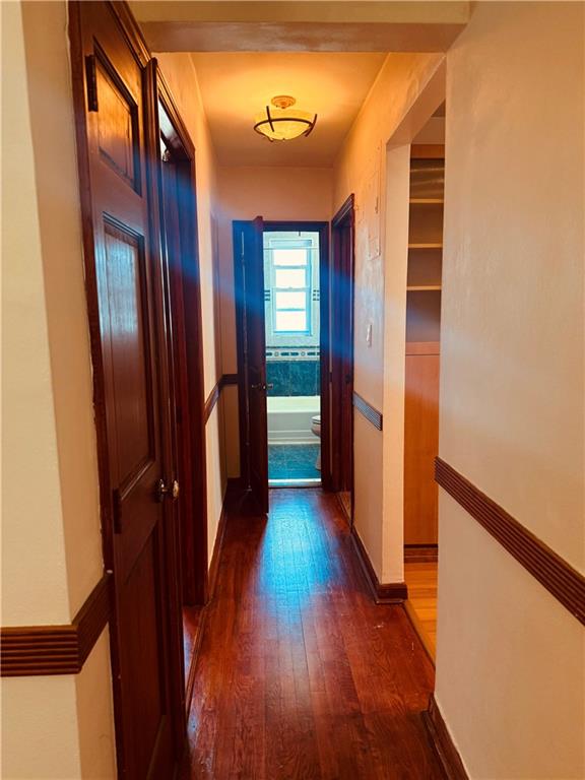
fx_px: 541
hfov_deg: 56.8
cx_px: 292
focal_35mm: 24
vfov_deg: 71.6
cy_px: 390
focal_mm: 6.76
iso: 200
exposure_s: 1/60
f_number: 1.78
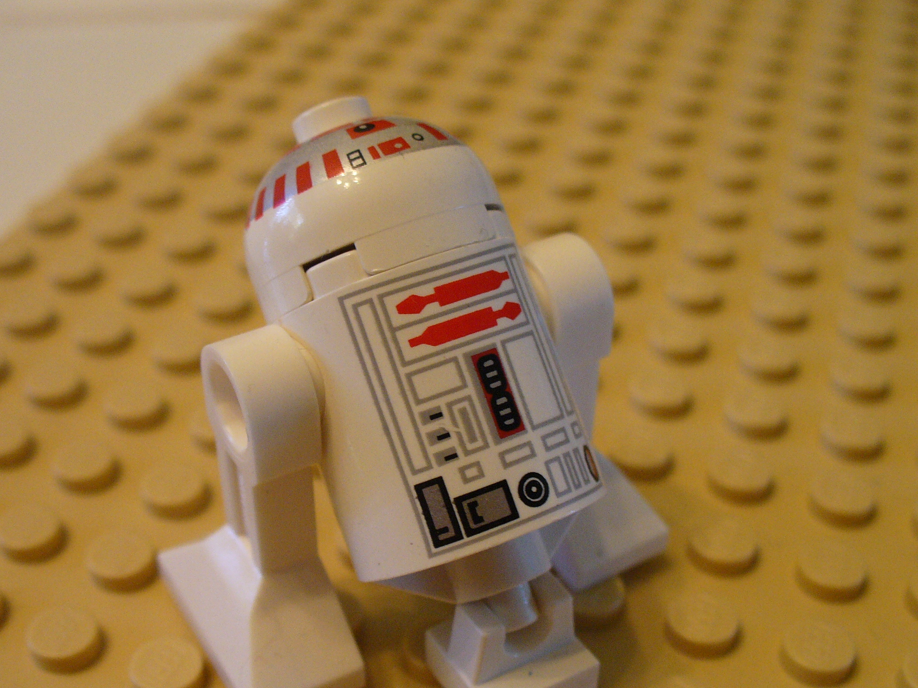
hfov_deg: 41.2
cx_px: 425
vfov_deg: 31.5
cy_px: 376
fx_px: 1220
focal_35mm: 46
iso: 200
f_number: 2.8
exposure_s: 1/25
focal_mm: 6.1
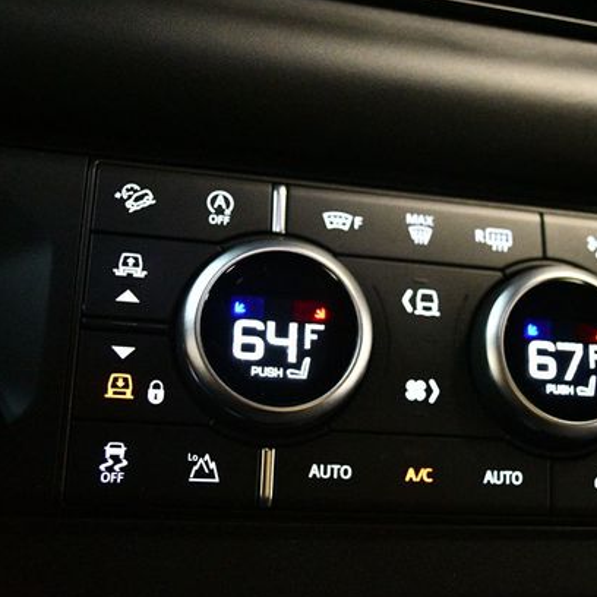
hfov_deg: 35.0
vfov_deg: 35.4
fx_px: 937
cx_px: 395
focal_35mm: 48
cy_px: 307
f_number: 4
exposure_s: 1/60
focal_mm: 24
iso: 9000
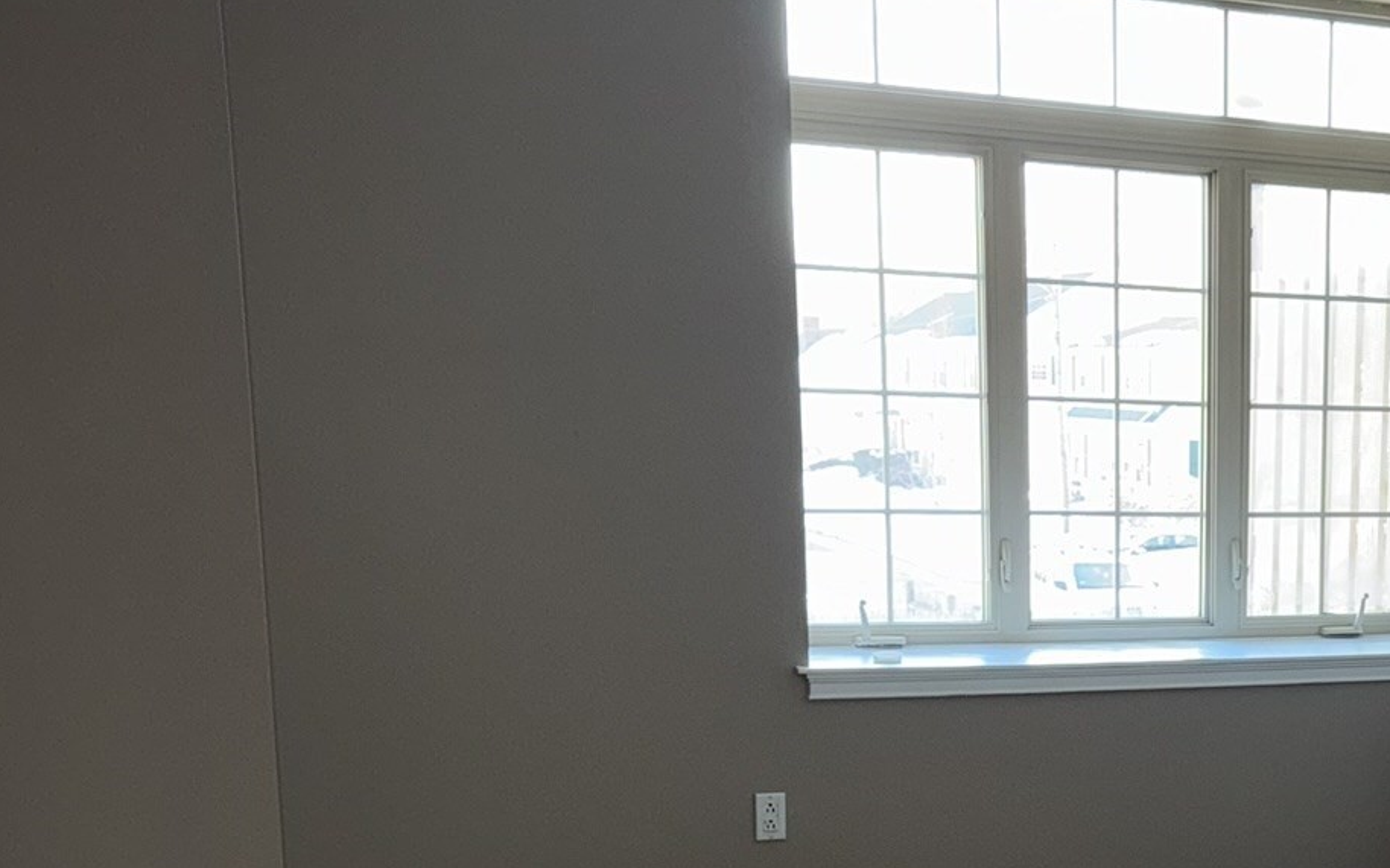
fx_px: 2159
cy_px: 836
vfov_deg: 22.0
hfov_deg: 32.9
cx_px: 1370
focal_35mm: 57
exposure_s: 1/30
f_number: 1.78
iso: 64
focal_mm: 6.76
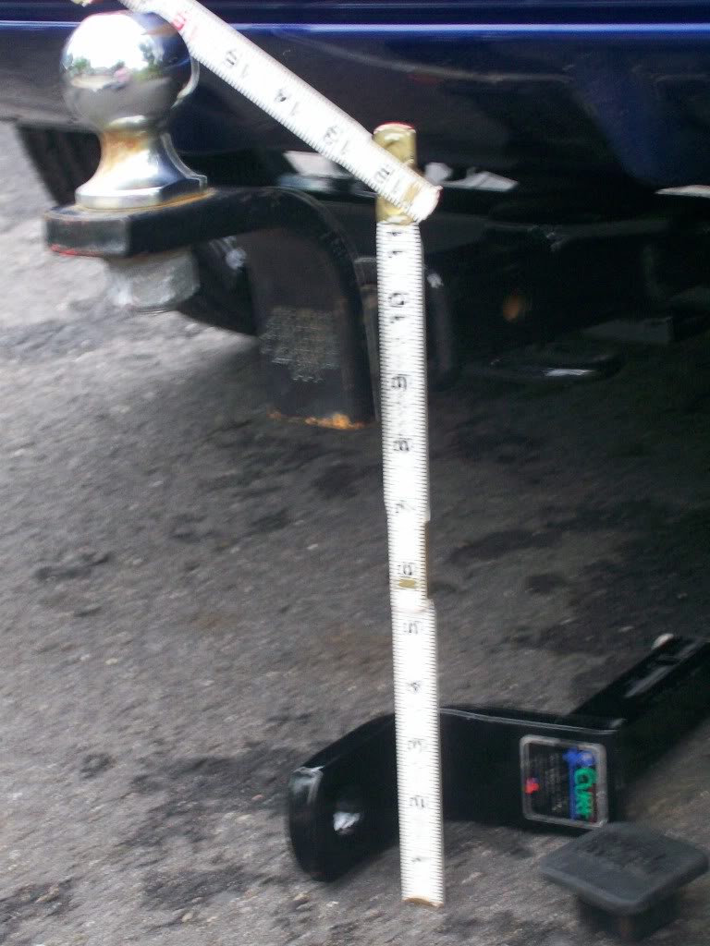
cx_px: 355
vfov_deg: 22.5
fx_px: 2379
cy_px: 473
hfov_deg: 17.0
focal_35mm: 87
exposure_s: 1/8.99
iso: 160
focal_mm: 14.3
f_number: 4.3
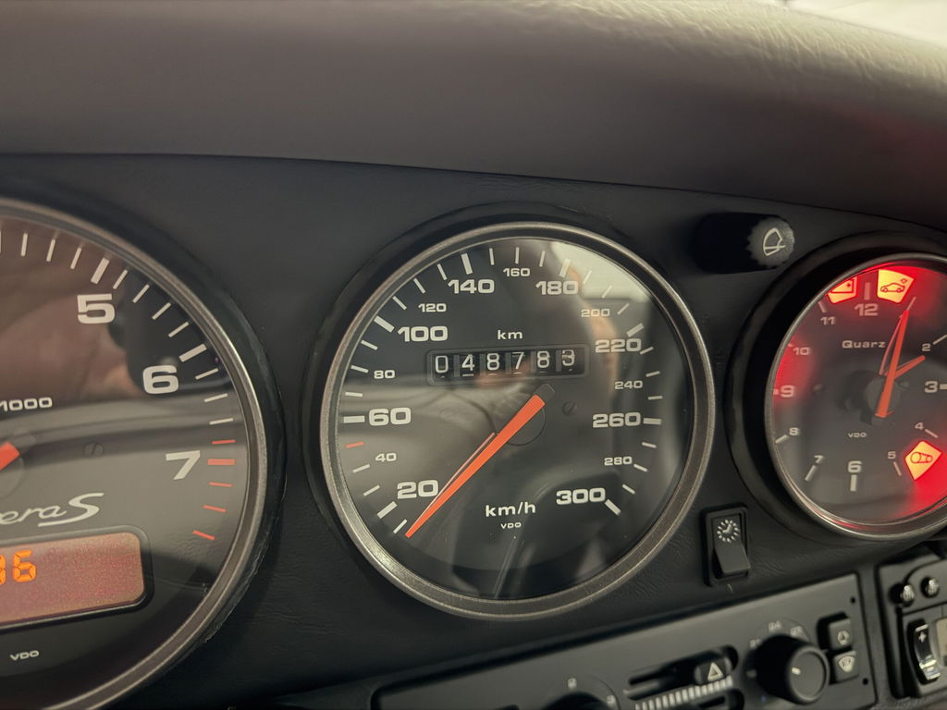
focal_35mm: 24
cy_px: 355
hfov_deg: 71.6
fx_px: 657
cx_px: 474
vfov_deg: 56.8
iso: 1600
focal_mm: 6.76
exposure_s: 1/17
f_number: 1.78
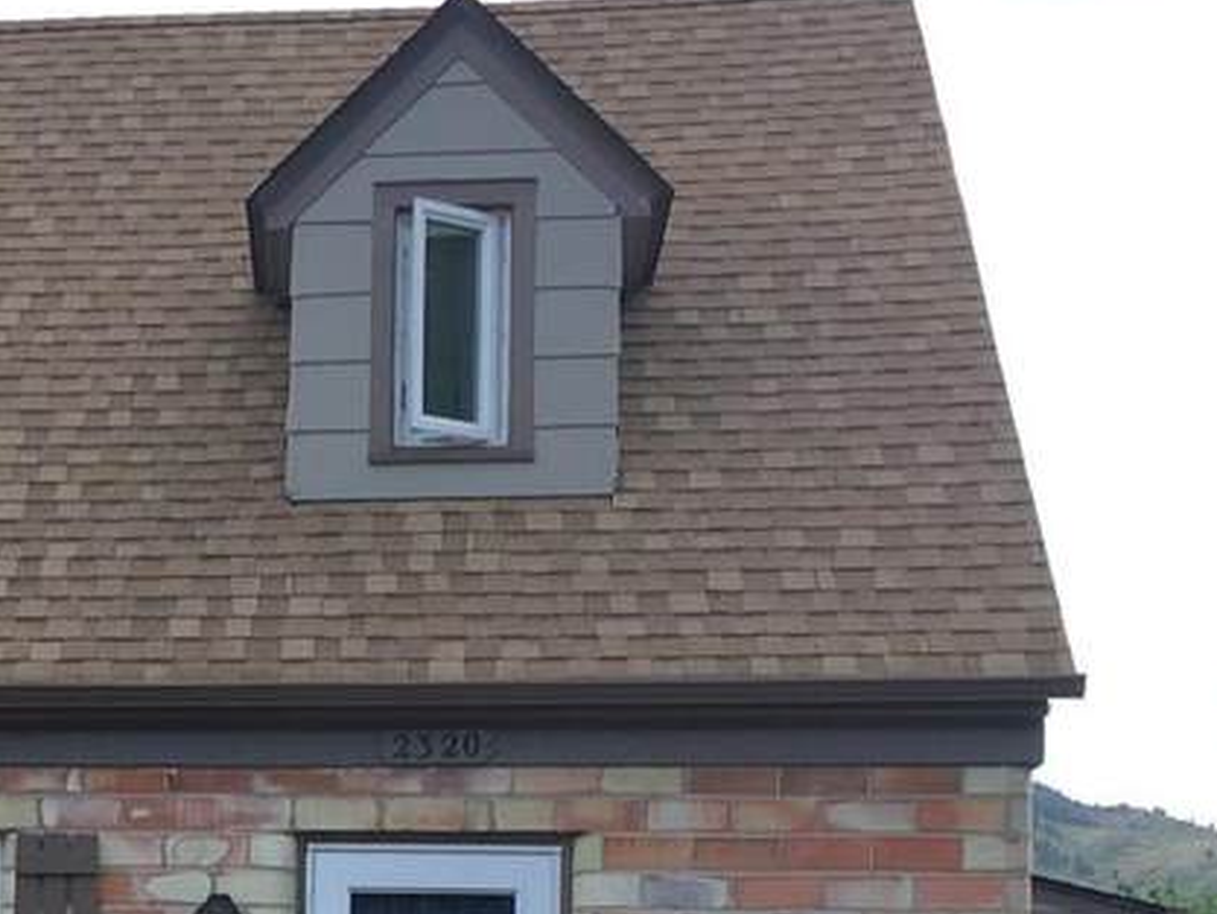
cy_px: 1034
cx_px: -50
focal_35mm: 89
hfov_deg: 21.1
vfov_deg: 16.1
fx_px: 3130
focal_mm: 4.15
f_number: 2.2
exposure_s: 1/267
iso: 25
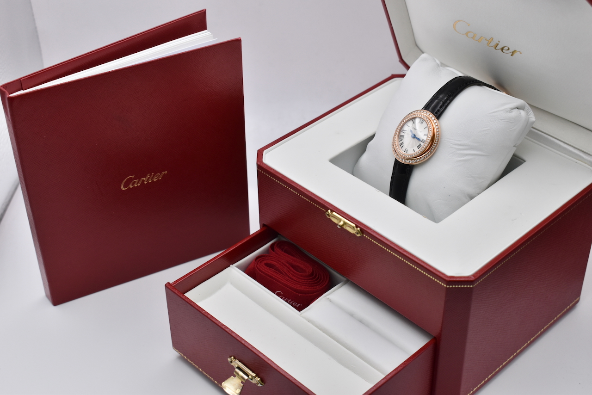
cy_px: 198
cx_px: 296
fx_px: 987
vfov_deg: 22.6
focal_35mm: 60
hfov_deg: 33.4
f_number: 7.1
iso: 400
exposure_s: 1/125
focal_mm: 40
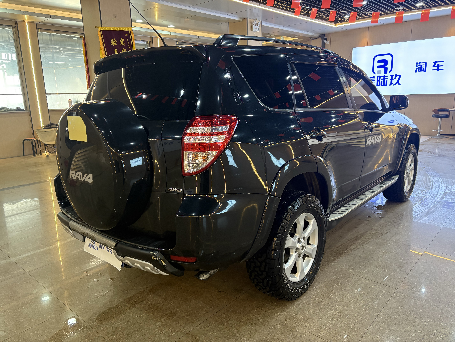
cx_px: 228
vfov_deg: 53.1
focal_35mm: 26
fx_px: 342
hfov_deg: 67.3
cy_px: 171
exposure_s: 1/50
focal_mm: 5.96
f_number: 1.6
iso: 200
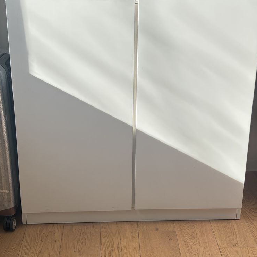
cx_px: 128
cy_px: 139
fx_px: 521
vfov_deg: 27.7
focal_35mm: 62
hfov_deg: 27.7
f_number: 1.6
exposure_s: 1/184
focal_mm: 5.96
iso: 32
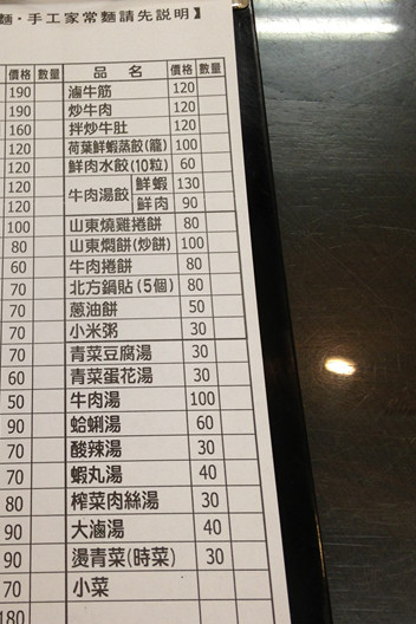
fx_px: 901
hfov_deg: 25.5
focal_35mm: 52
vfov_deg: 38.2
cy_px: 313
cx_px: 80
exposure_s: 1/20
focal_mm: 4.13
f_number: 2.4
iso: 64
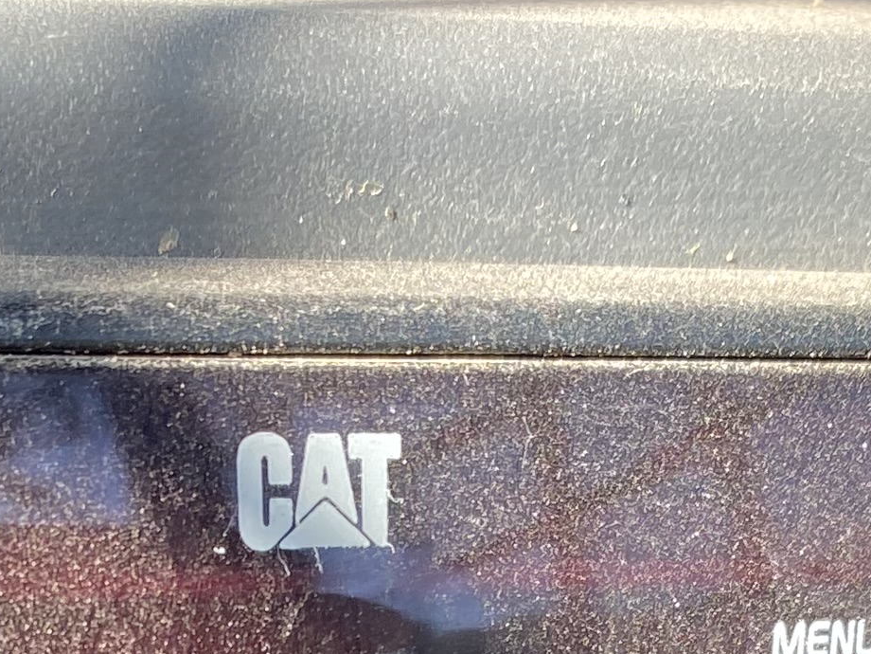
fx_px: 2868
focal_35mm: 114
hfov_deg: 17.1
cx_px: 158
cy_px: 1355
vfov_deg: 11.5
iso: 50
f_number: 1.8
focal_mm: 4.25
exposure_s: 1/122
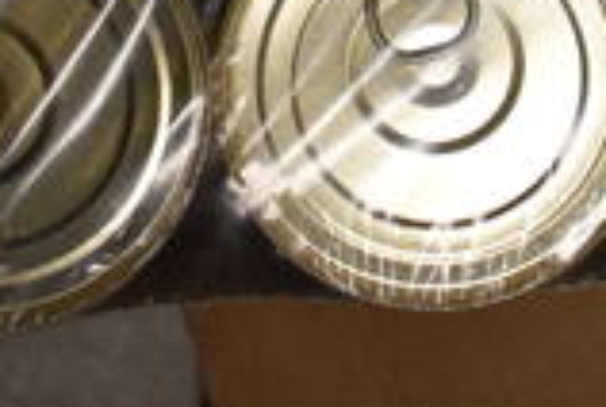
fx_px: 1754
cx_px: 525
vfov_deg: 12.1
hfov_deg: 19.3
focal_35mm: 104
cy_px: -349
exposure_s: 1/125
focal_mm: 18
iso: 1000
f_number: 3.5
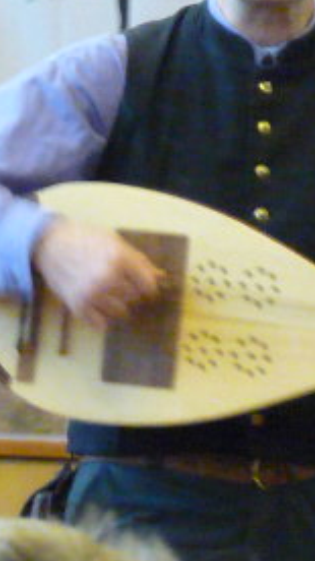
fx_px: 8117
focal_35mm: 546
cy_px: 122
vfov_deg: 4.0
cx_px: -185
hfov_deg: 2.2
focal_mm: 21.6
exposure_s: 1/20
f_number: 3.6
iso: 800
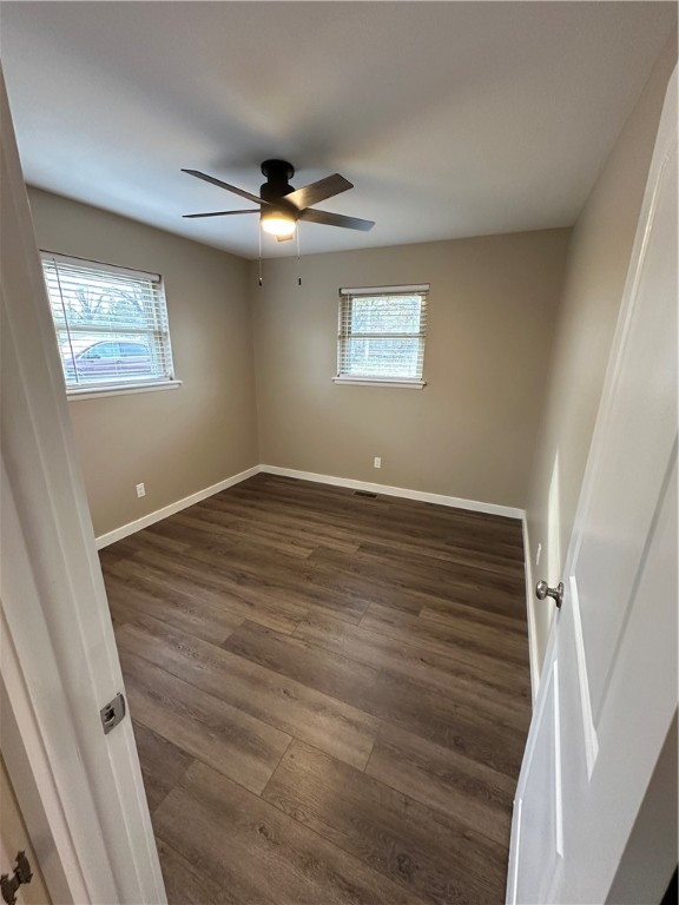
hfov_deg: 85.7
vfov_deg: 102.1
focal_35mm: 14
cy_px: 452
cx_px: 340
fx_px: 366
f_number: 2.2
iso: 400
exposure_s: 1/60
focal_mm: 2.22
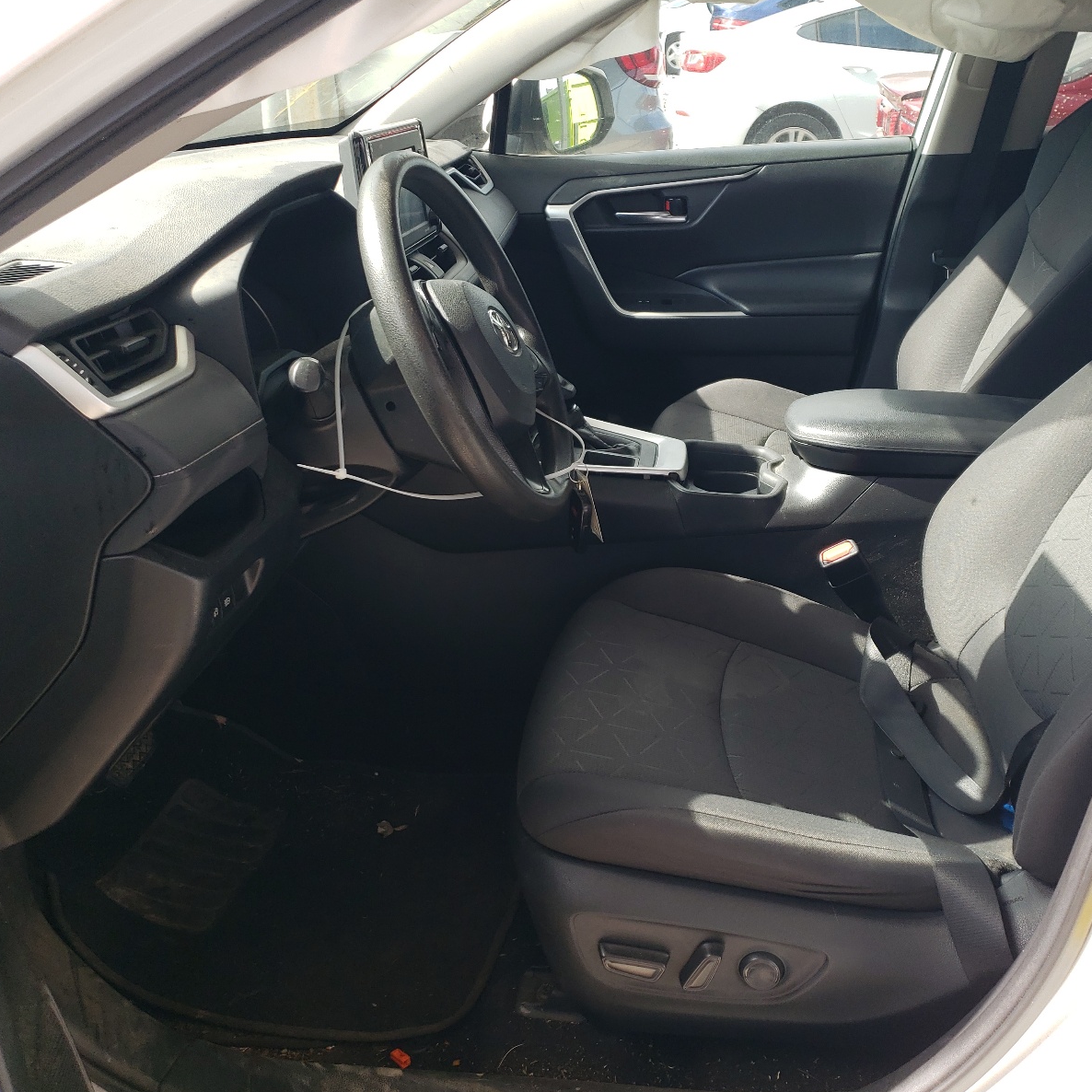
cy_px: 546
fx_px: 1106
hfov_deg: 52.3
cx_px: 635
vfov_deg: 52.5
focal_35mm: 31
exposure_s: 1/385
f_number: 1.5
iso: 50
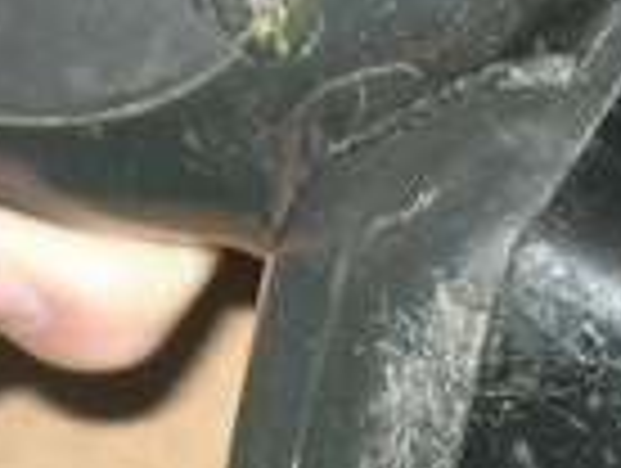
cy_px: 788
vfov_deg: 5.2
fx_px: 5050
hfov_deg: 7.0
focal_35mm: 281
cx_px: 396
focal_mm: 7.8
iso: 64
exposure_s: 1/60.1
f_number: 2.8
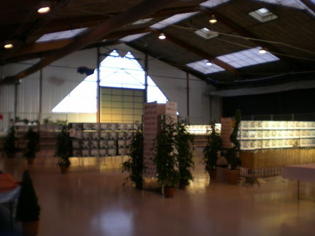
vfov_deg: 37.7
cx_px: 158
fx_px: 346
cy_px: 118
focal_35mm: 38
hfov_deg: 49.0
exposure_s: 1/62.1
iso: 83
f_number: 3.1
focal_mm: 6.3
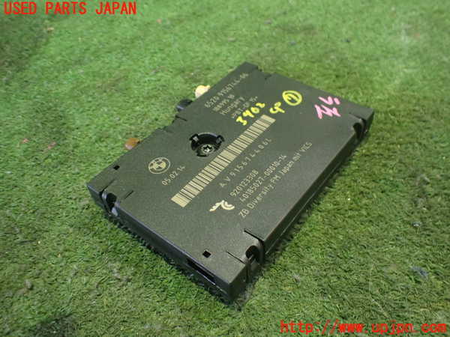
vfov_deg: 46.8
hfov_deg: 60.0
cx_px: 225
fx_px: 390
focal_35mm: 30
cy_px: 168
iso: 1000
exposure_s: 1/30
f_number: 2.3
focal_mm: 5.4
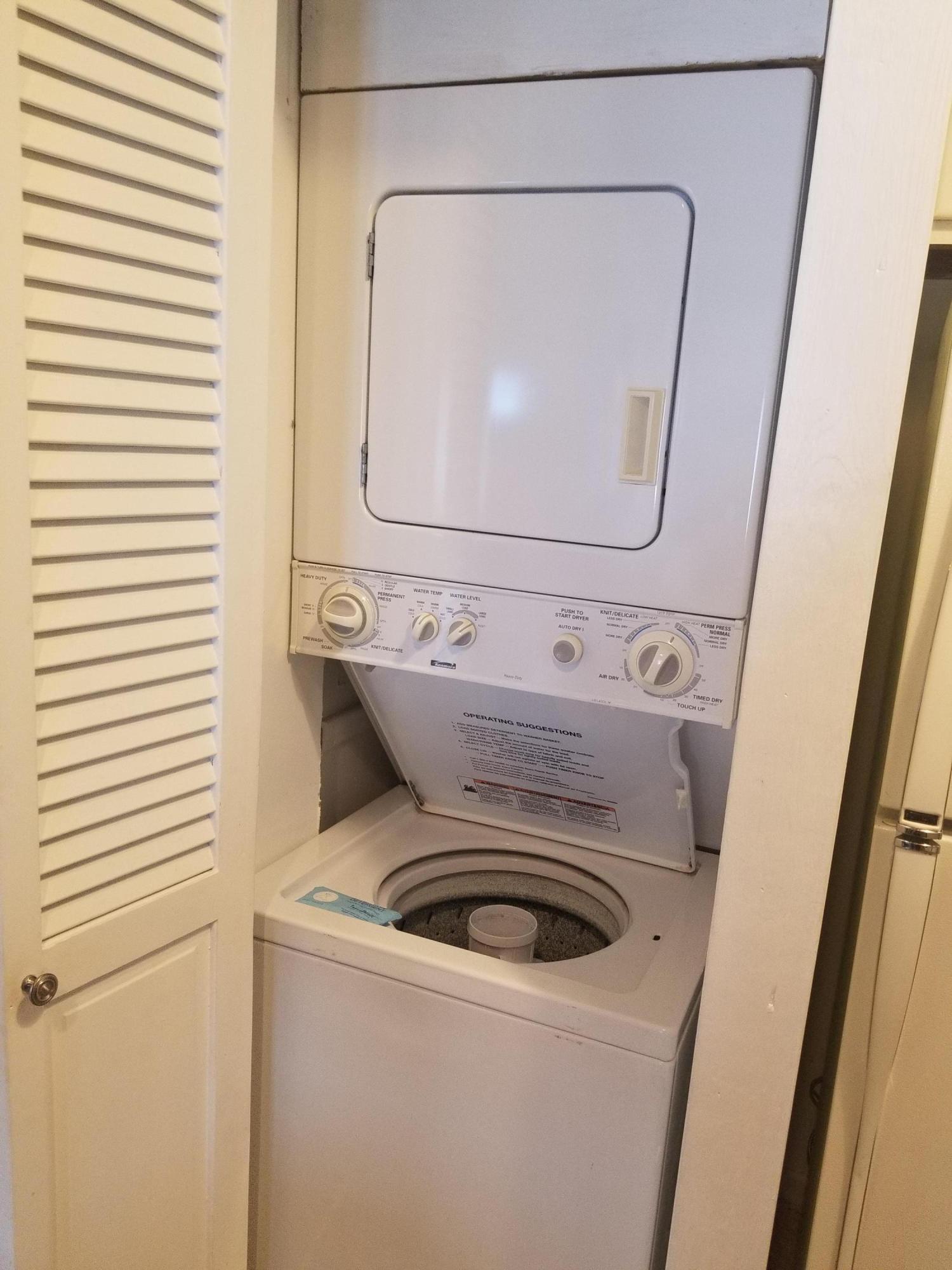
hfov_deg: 53.1
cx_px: 476
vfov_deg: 67.3
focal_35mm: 26
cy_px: 635
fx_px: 953
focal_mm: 4.25
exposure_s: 1/30
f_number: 1.7
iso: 160
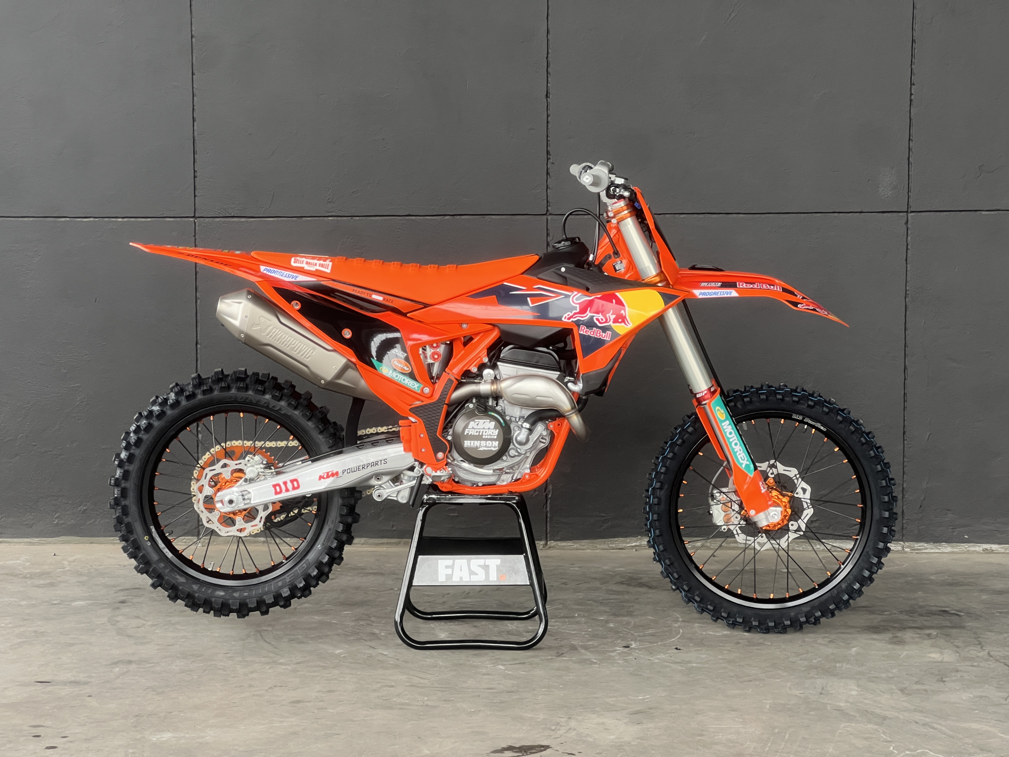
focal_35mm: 77
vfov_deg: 19.1
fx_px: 2244
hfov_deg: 25.3
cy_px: 378
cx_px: 504
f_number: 2.8
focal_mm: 9
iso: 160
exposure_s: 1/50
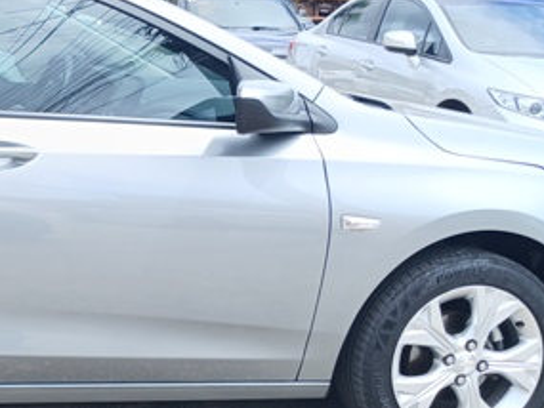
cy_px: 261
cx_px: -137
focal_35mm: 73
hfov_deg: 23.9
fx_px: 1148
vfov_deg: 20.1
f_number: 1.8
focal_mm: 3.98
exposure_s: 1/182
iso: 20
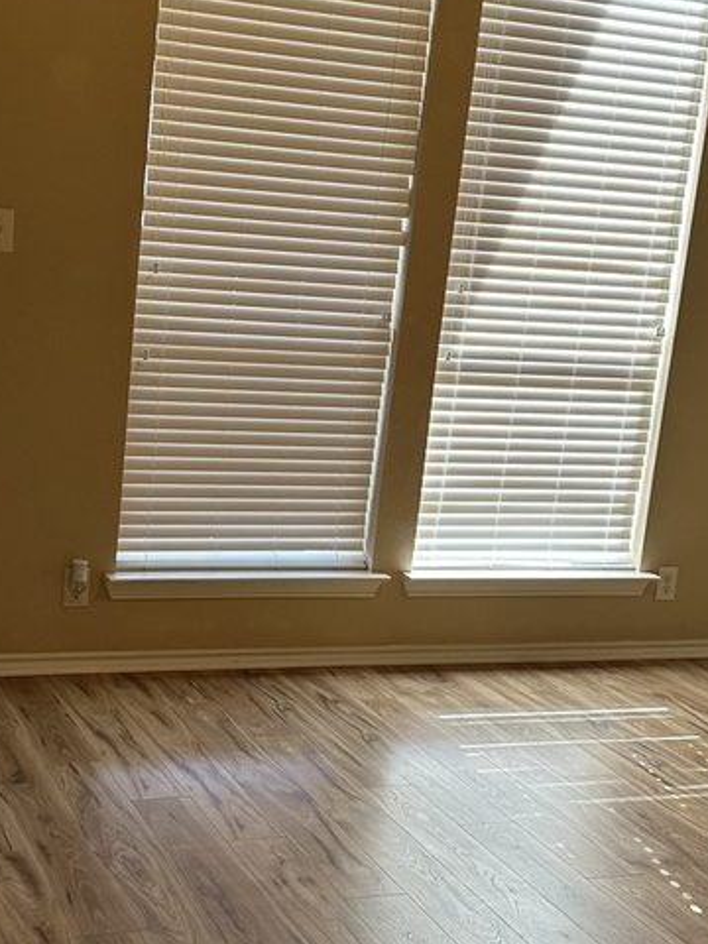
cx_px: 201
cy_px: 468
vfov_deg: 35.5
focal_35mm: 54
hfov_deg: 26.8
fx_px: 1473
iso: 125
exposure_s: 1/60
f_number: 1.78
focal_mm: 6.86
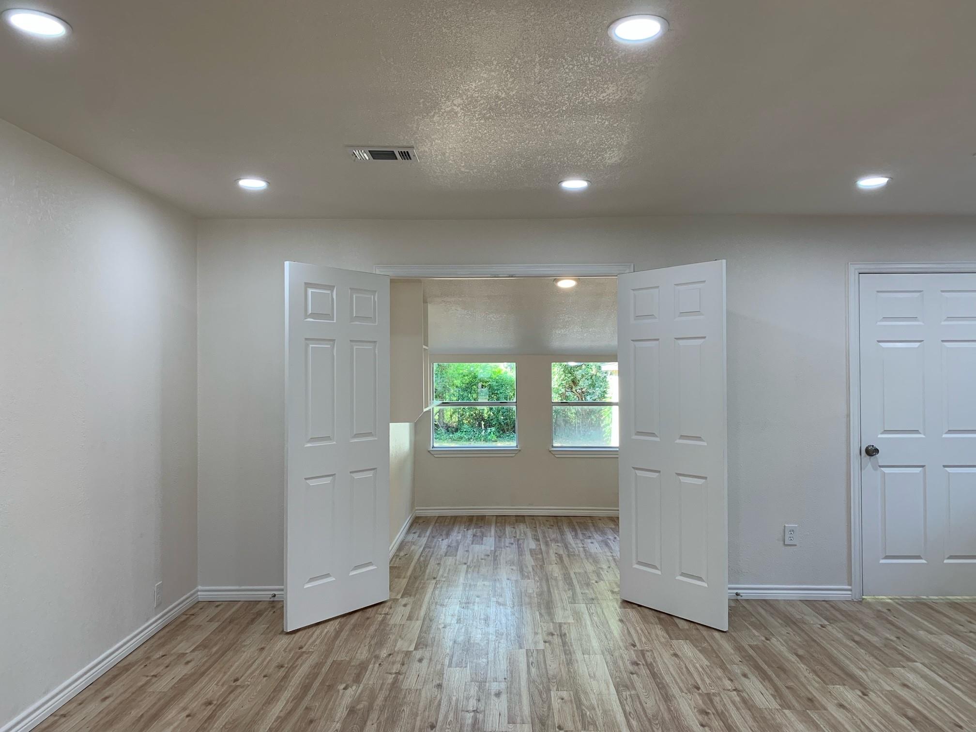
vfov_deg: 53.1
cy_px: 366
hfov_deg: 67.3
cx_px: 488
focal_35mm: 26
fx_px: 733
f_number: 1.8
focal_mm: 4.25
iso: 64
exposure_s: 1/120
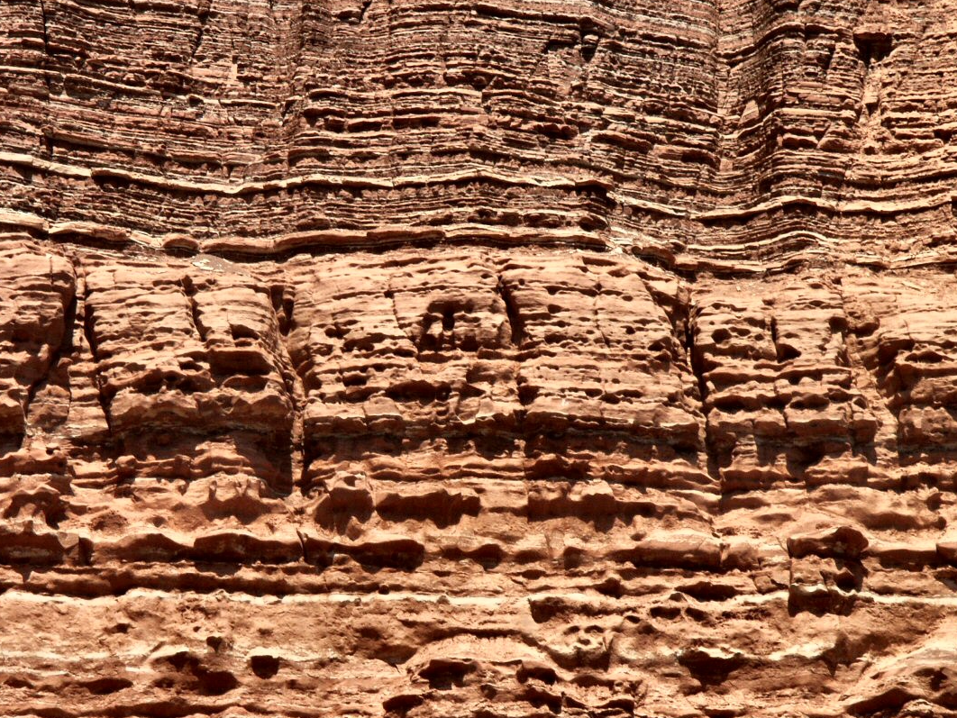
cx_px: 545
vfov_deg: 5.9
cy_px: 381
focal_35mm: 251
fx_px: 6941
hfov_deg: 7.9
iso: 64
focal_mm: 50.8
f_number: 7.1
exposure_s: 1/200
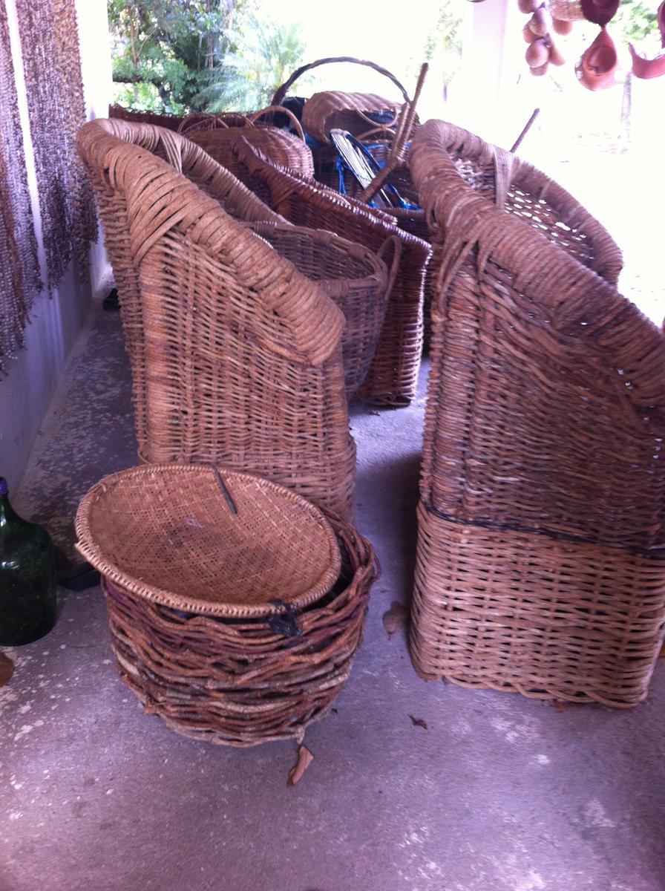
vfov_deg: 52.7
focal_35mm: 35
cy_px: 446
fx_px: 899
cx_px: 332
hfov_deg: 40.6
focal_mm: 3.85
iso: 80
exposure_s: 1/17
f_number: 2.8
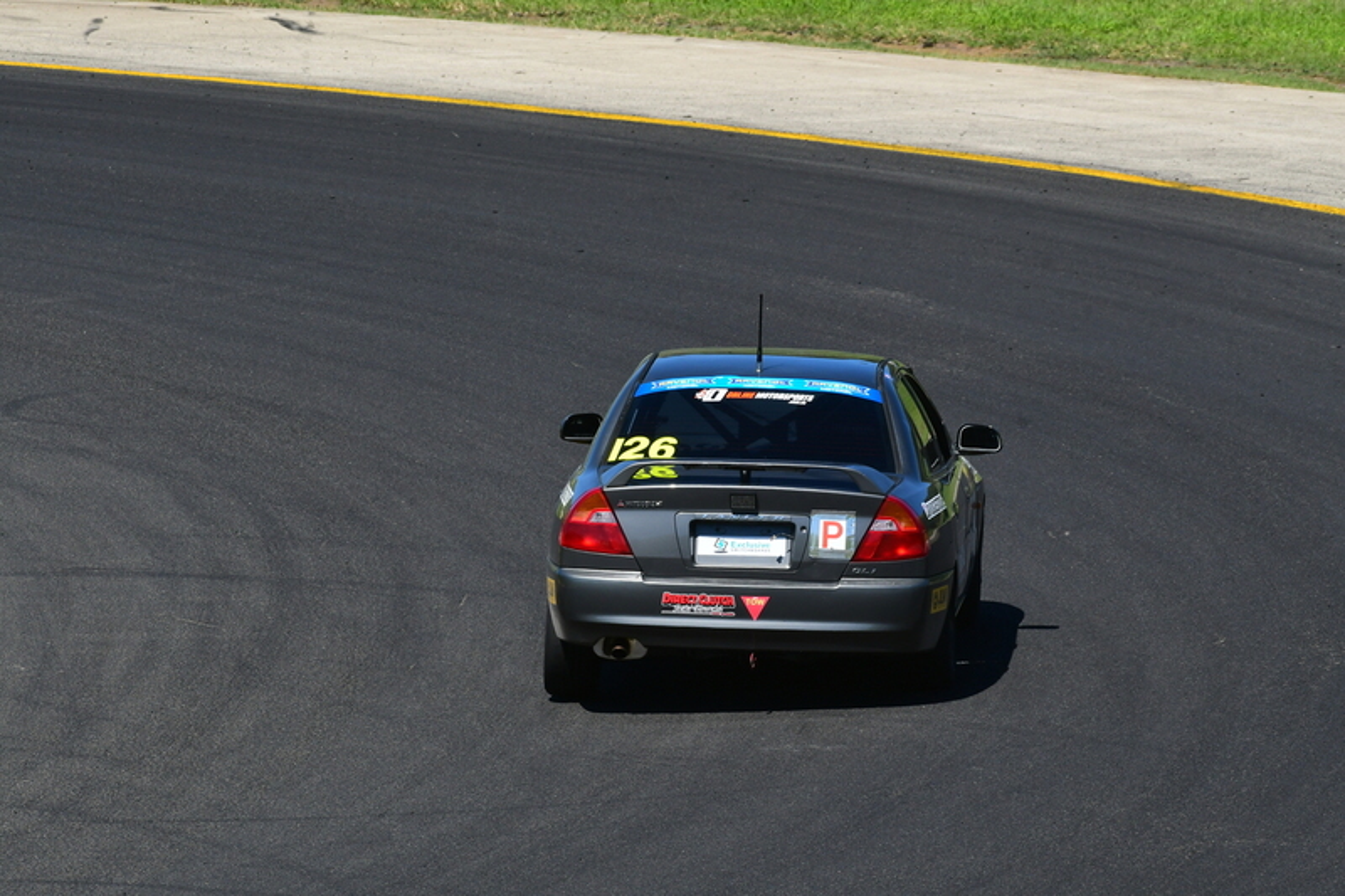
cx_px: 672
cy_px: 448
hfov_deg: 4.6
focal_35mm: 450
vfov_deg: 3.1
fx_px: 16808
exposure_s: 1/640
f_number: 13
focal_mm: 300
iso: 500
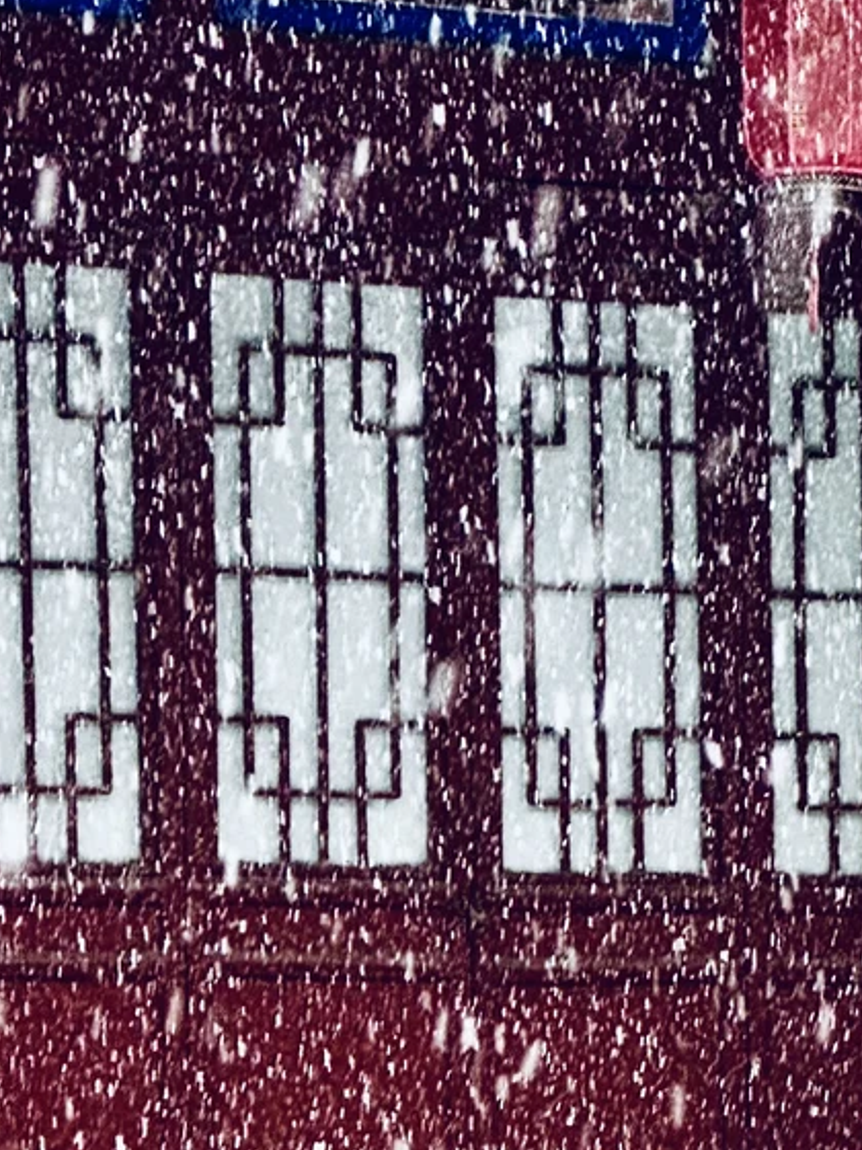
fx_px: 6574
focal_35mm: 198
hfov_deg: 7.5
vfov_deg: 9.9
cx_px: 878
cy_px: 1234
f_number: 2.8
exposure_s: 1/99
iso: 50
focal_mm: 9
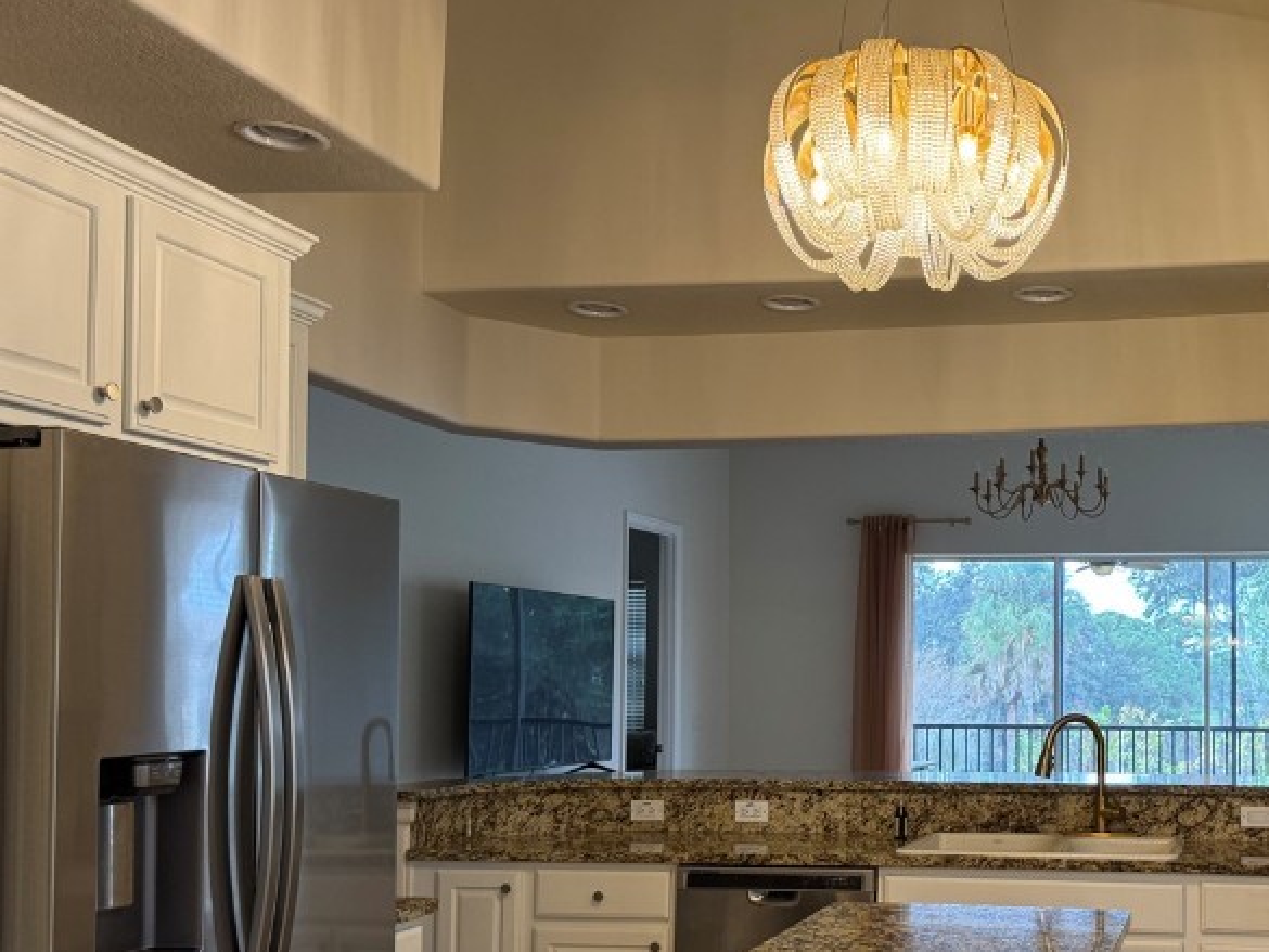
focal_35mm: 42
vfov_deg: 34.1
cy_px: 620
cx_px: 1007
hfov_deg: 42.8
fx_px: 1540
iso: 125
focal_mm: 6.76
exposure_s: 1/60
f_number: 1.78
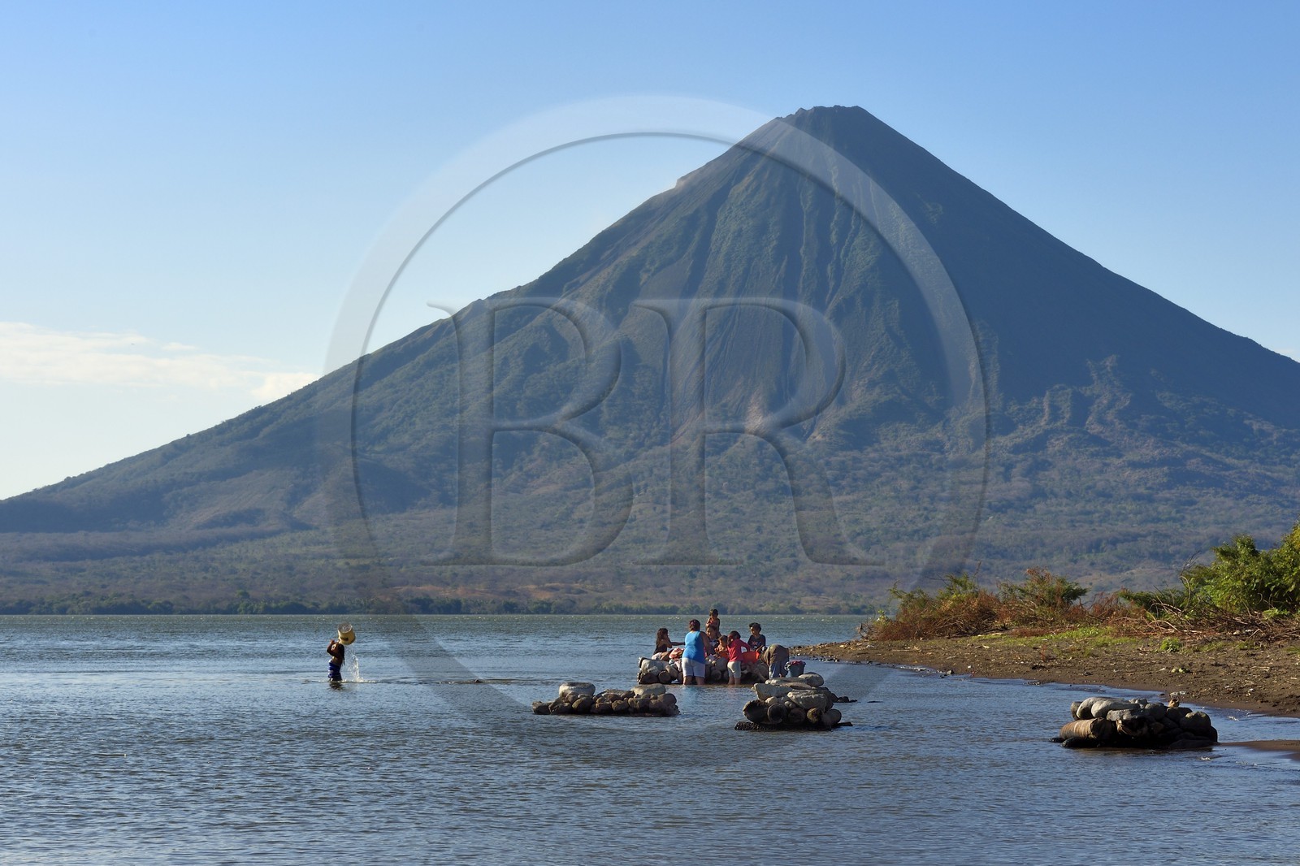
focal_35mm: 92
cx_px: 650
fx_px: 3321
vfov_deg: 14.9
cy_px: 433
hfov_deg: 22.1
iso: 200
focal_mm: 92
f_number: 13
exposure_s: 1/320
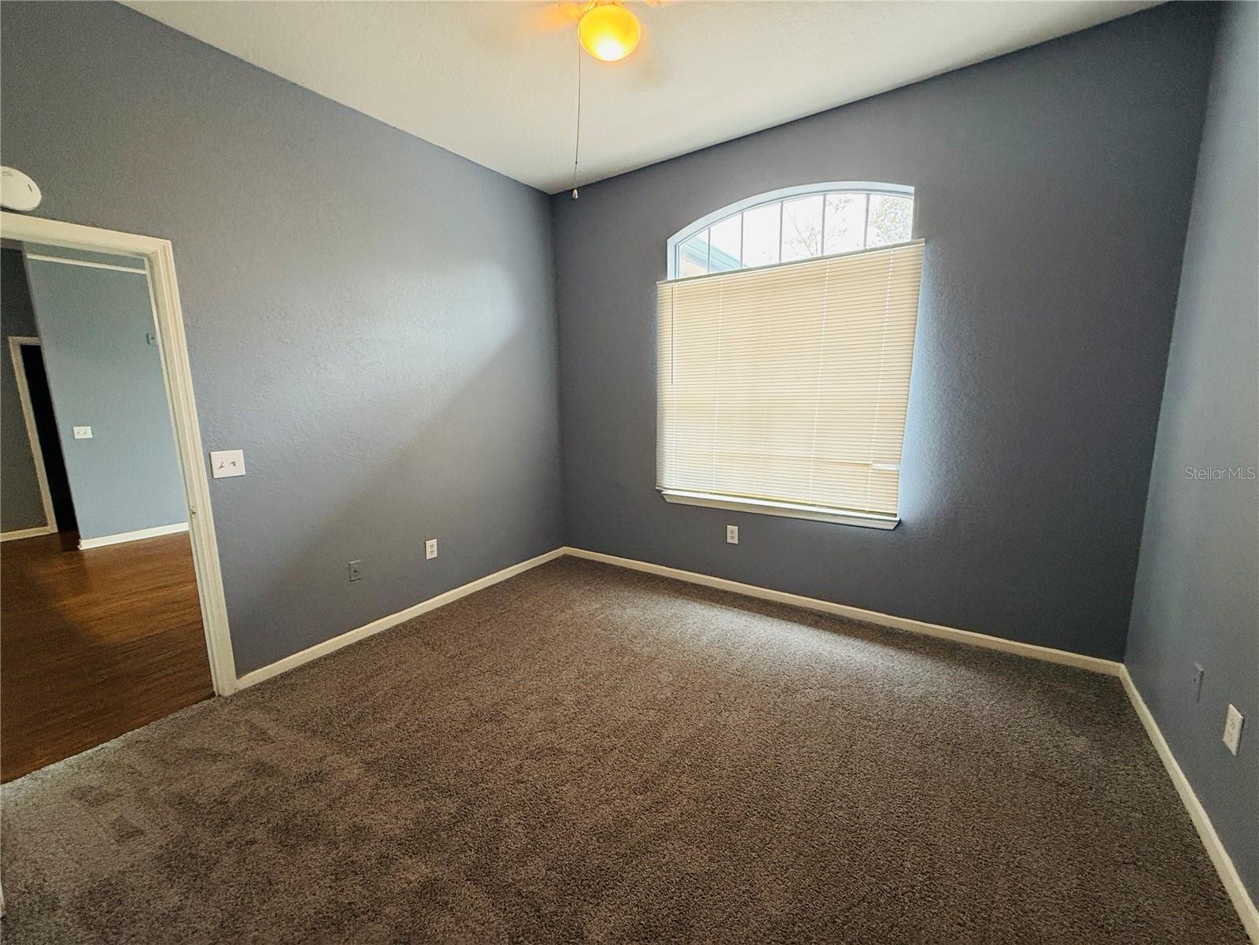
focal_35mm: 14
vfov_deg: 85.7
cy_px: 472
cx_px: 630
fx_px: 509
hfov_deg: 102.1
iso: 160
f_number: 2.2
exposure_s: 1/60
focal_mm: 2.22
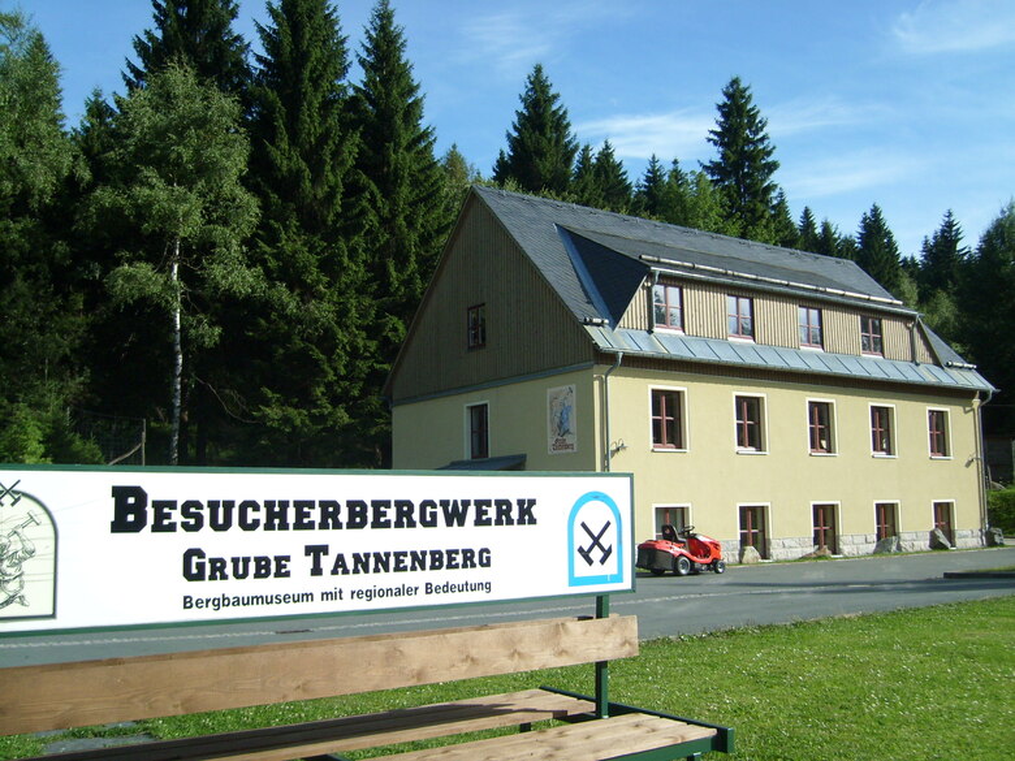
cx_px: 508
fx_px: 1026
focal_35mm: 35
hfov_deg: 52.6
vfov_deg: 40.7
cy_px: 380
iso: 100
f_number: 7.1
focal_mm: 5.8
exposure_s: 1/309
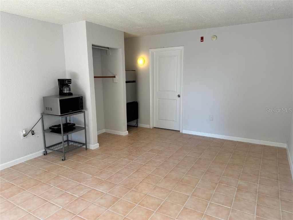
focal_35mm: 24
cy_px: 110
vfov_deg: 56.8
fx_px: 203
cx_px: 146
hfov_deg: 71.6
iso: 64
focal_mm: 6.86
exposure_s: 1/120
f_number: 1.78
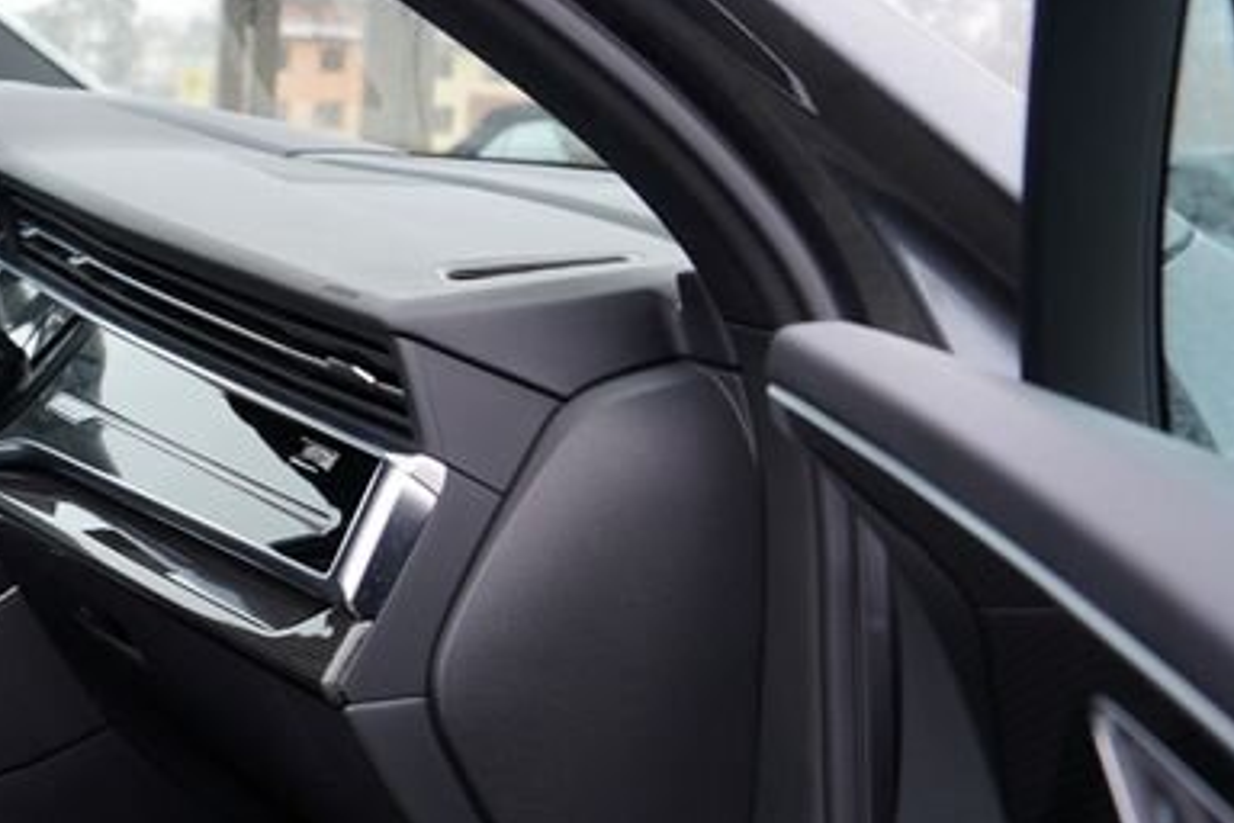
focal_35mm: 64
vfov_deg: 21.2
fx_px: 2194
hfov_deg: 26.5
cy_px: 291
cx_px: -382
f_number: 4
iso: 100
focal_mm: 24
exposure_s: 1/40
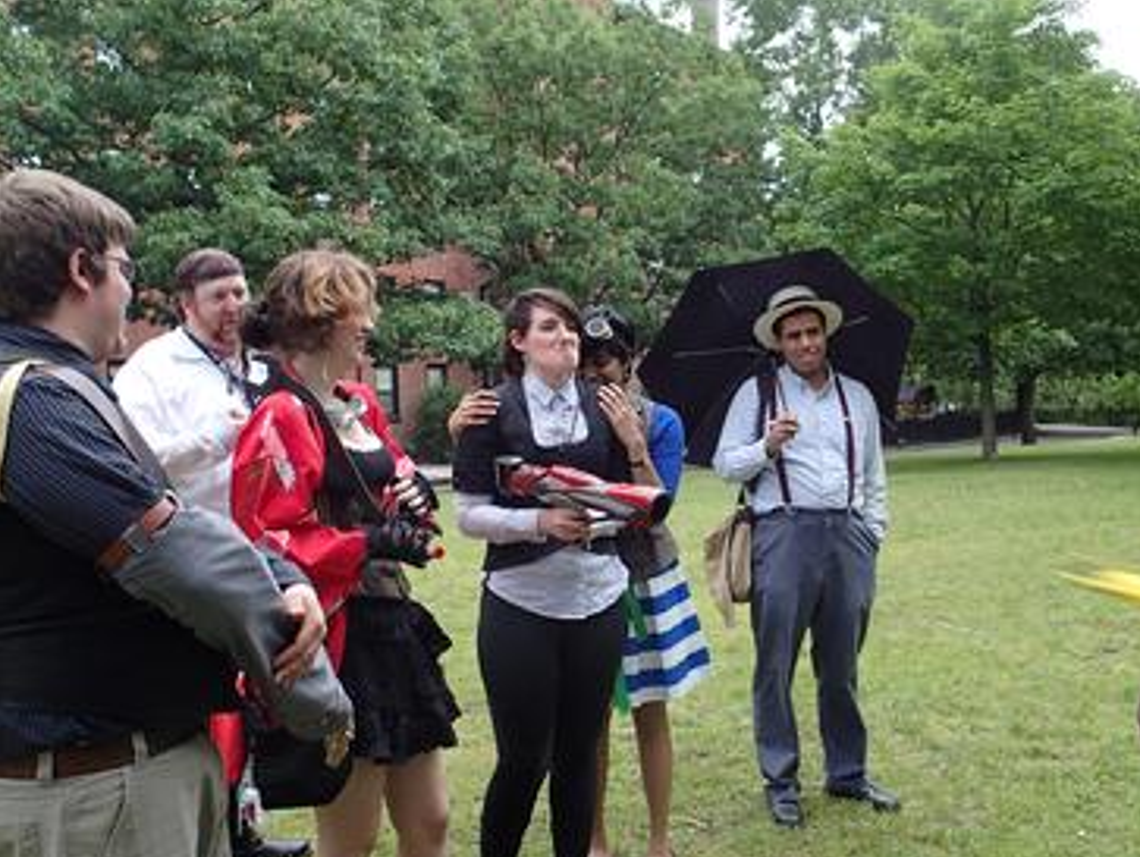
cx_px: 499
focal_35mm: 31
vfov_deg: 45.5
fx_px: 1022
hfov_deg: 58.1
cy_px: 405
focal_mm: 4.5
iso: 100
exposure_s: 1/125
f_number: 2.8
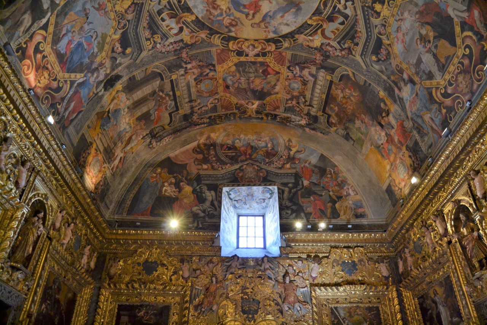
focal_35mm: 27
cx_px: 244
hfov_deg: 67.4
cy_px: 162
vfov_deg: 48.0
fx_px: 365
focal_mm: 18
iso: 1100
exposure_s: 1/60
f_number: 3.5
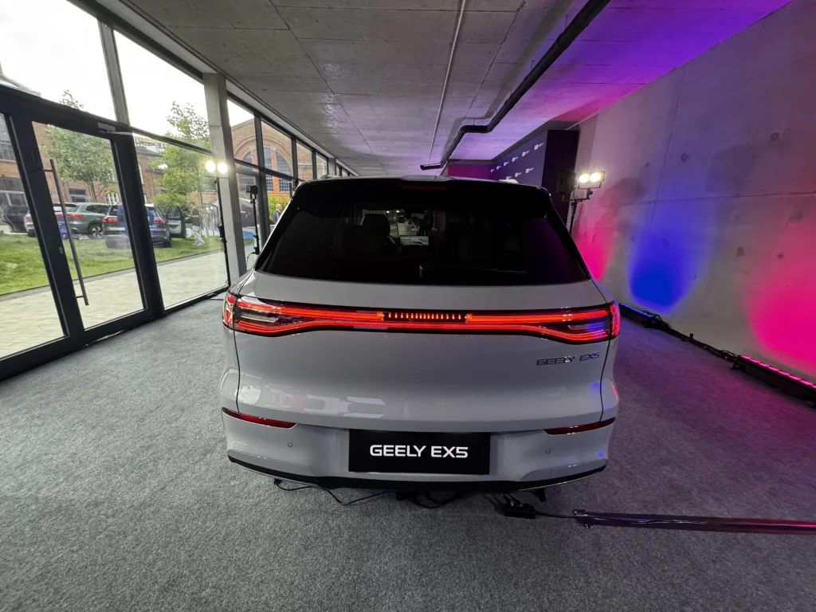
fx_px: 330
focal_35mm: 14
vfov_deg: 85.7
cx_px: 408
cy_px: 306
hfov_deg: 102.1
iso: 250
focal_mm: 2.22
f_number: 2.2
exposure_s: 1/101
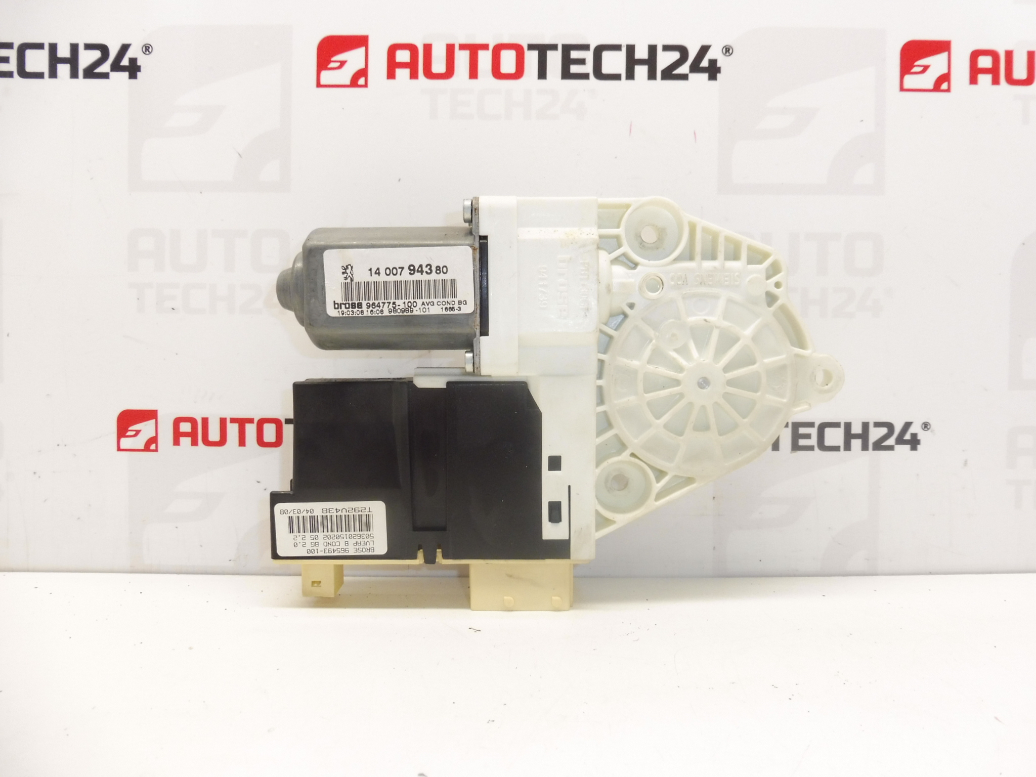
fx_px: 718
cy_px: 388
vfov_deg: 56.8
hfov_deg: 71.6
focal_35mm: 24
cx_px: 518
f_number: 3.5
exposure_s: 1/60
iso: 200
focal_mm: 4.3
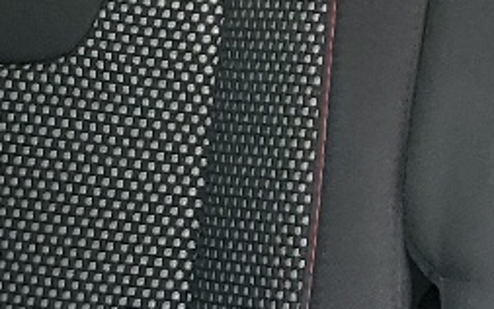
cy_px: -119
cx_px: 691
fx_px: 2342
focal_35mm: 174
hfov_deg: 11.6
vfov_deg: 7.4
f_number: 1.5
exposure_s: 1/60.2
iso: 94
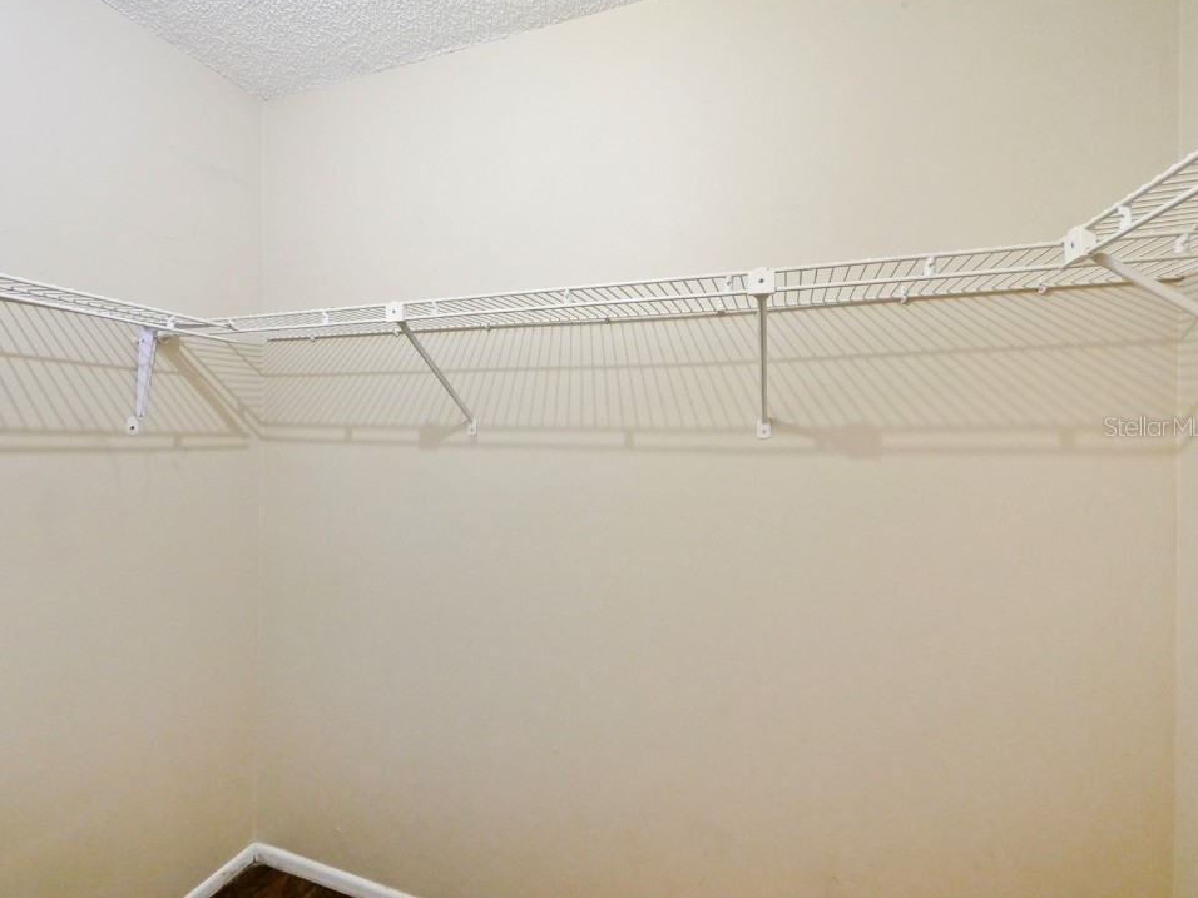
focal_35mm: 15
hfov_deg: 98.1
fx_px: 519
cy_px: 426
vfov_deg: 81.7
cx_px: 580
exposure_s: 1/60
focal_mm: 7
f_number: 4
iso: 2500
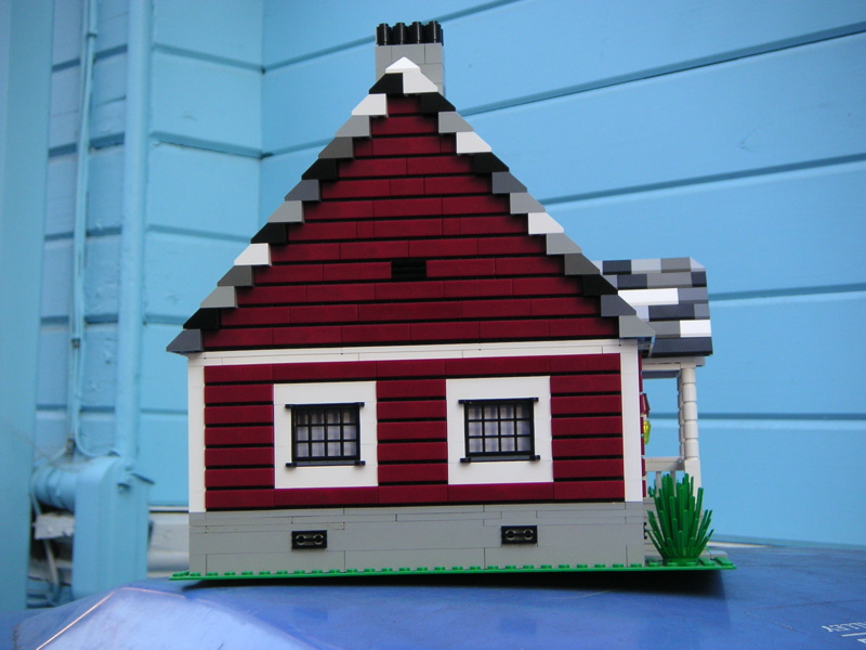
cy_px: 325
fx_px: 1576
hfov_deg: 30.7
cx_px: 433
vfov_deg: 23.3
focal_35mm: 63
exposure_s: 1/60
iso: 80
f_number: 3.1
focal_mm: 9.8
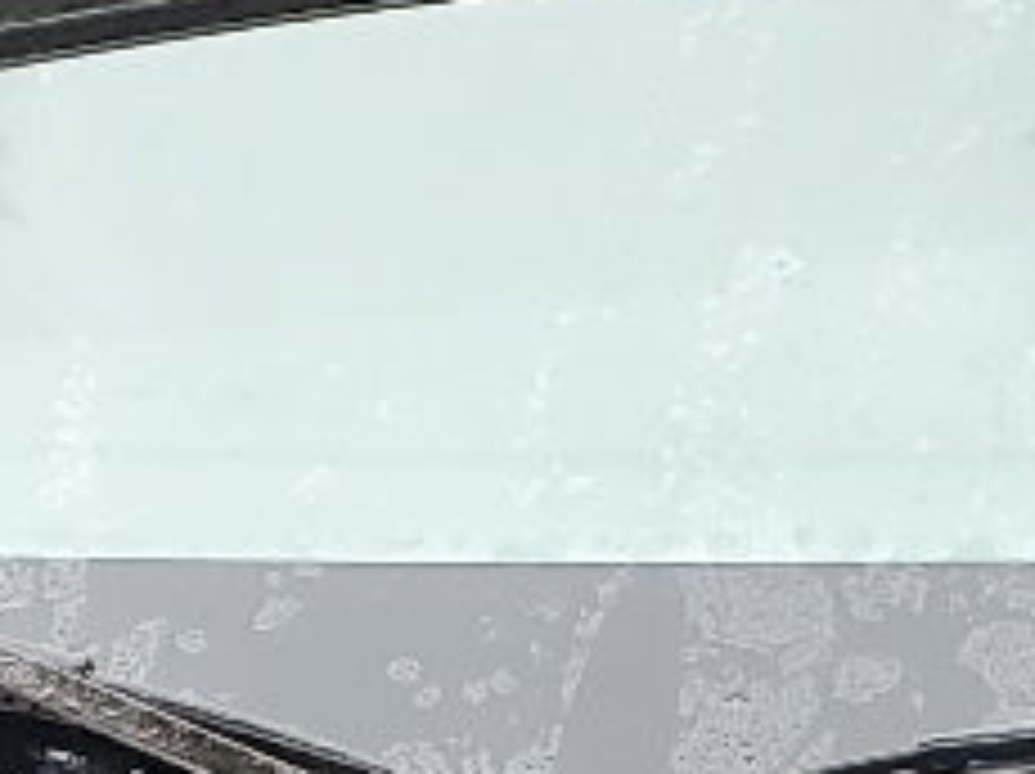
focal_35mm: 181
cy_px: 2524
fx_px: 5406
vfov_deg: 7.1
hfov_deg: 10.6
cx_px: 1503
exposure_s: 1/60.2
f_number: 1.5
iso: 77
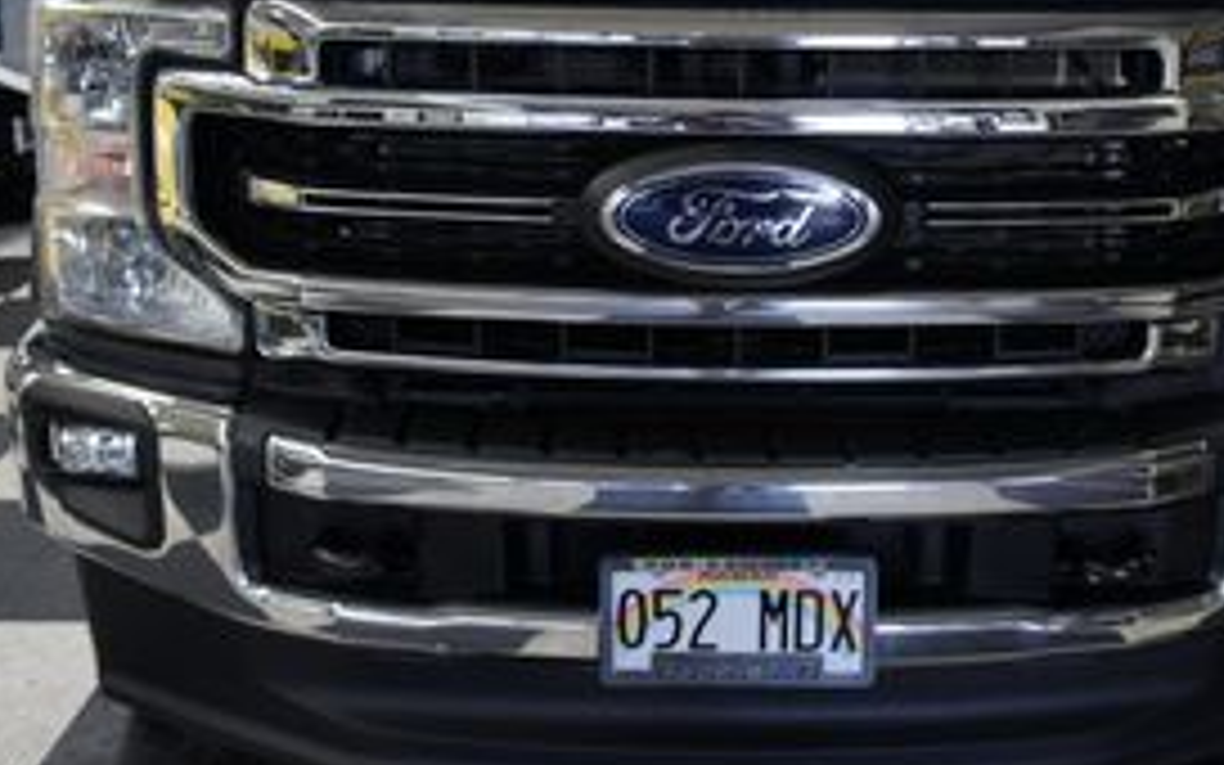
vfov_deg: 28.2
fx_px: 1501
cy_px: 198
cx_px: 724
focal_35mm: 45
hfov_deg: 44.2
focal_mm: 20
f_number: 4
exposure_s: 1/30
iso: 250
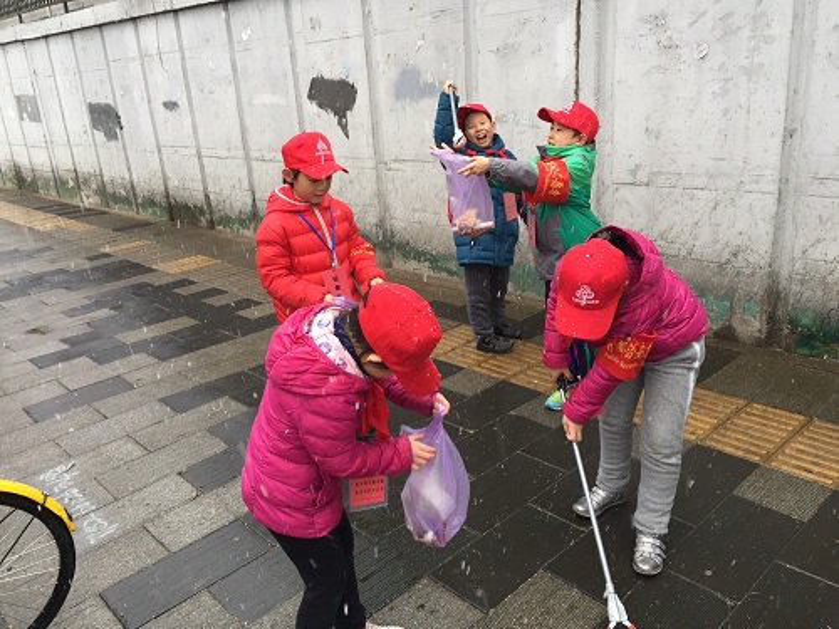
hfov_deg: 61.7
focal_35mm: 29
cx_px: 420
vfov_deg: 48.2
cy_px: 314
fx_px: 703
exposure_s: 1/100
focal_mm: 4.15
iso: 40
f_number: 2.2
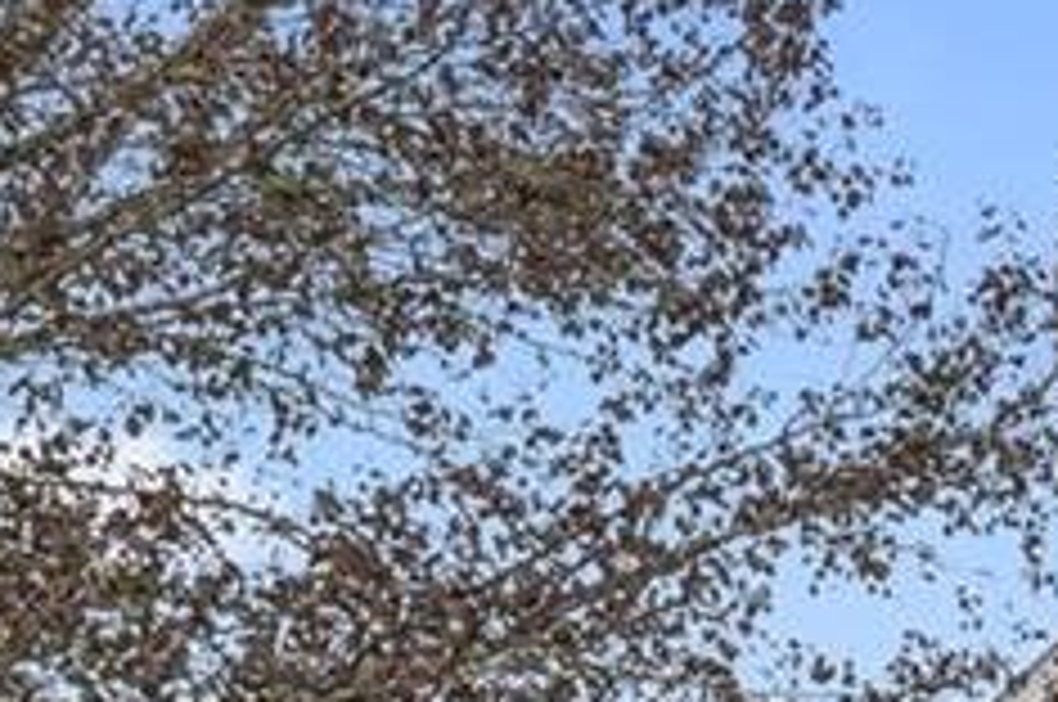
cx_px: 1990
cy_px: 844
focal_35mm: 131
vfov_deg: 10.3
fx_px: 3845
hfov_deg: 13.7
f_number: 13
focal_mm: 20
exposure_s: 1/60
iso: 400
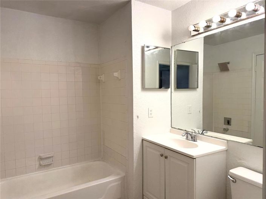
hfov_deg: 71.6
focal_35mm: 24
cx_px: 133
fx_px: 184
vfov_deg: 56.8
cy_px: 100
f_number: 1.78
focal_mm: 6.76
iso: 64
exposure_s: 1/172
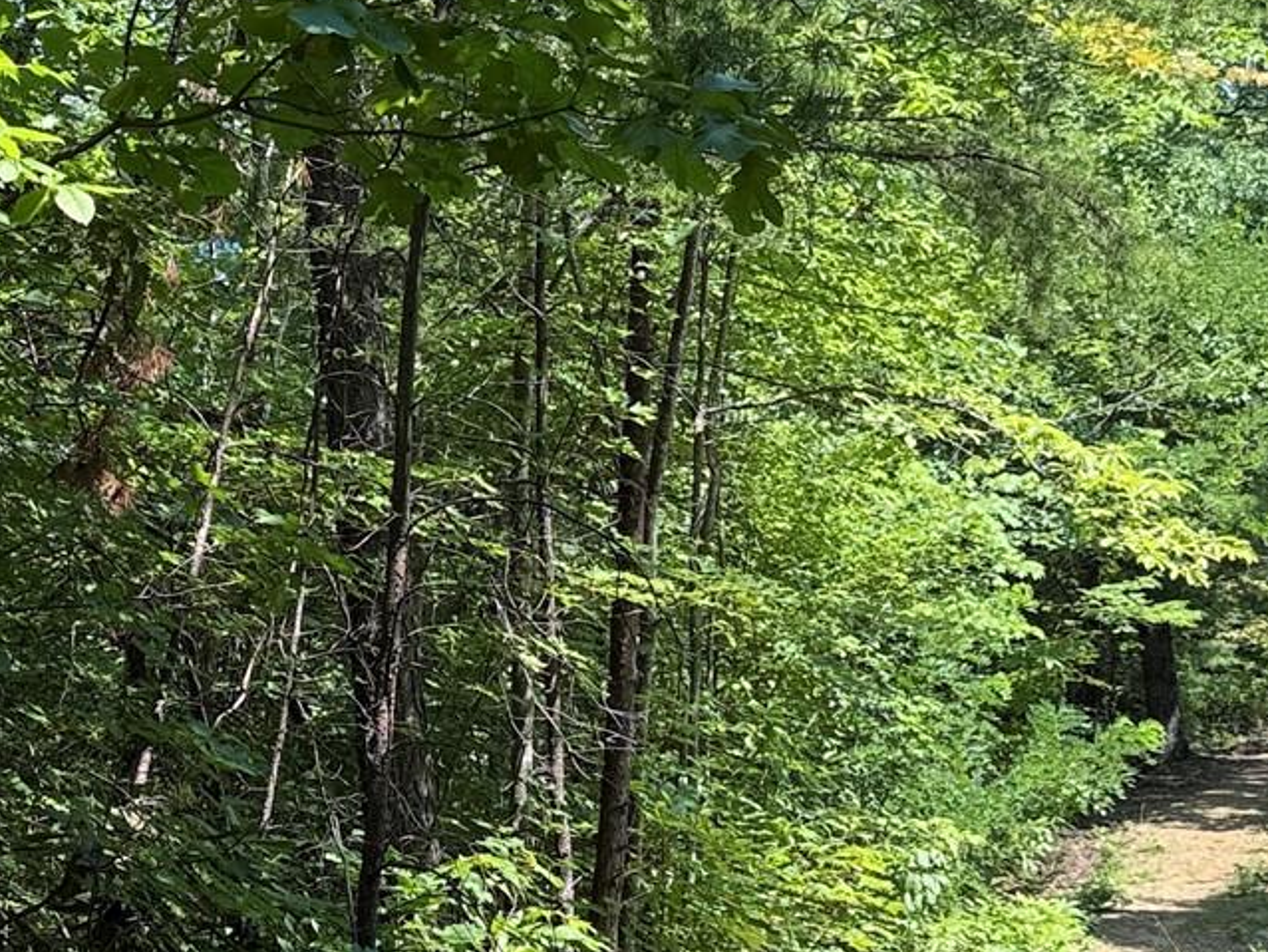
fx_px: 2822
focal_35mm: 77
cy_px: 638
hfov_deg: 24.9
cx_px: 248
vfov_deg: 19.1
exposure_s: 1/780
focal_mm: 6.76
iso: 80
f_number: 1.78
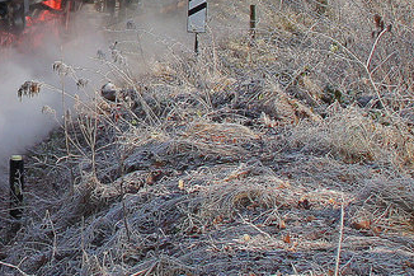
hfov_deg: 14.5
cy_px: -71
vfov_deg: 9.9
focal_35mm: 136
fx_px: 1563
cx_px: -98
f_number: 3.5
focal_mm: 18
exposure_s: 1/500
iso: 160
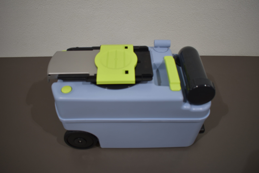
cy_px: 86
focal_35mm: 30
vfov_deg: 43.6
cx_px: 130
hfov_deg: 61.9
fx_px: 216
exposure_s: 1/125
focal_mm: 20
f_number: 3.8
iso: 220
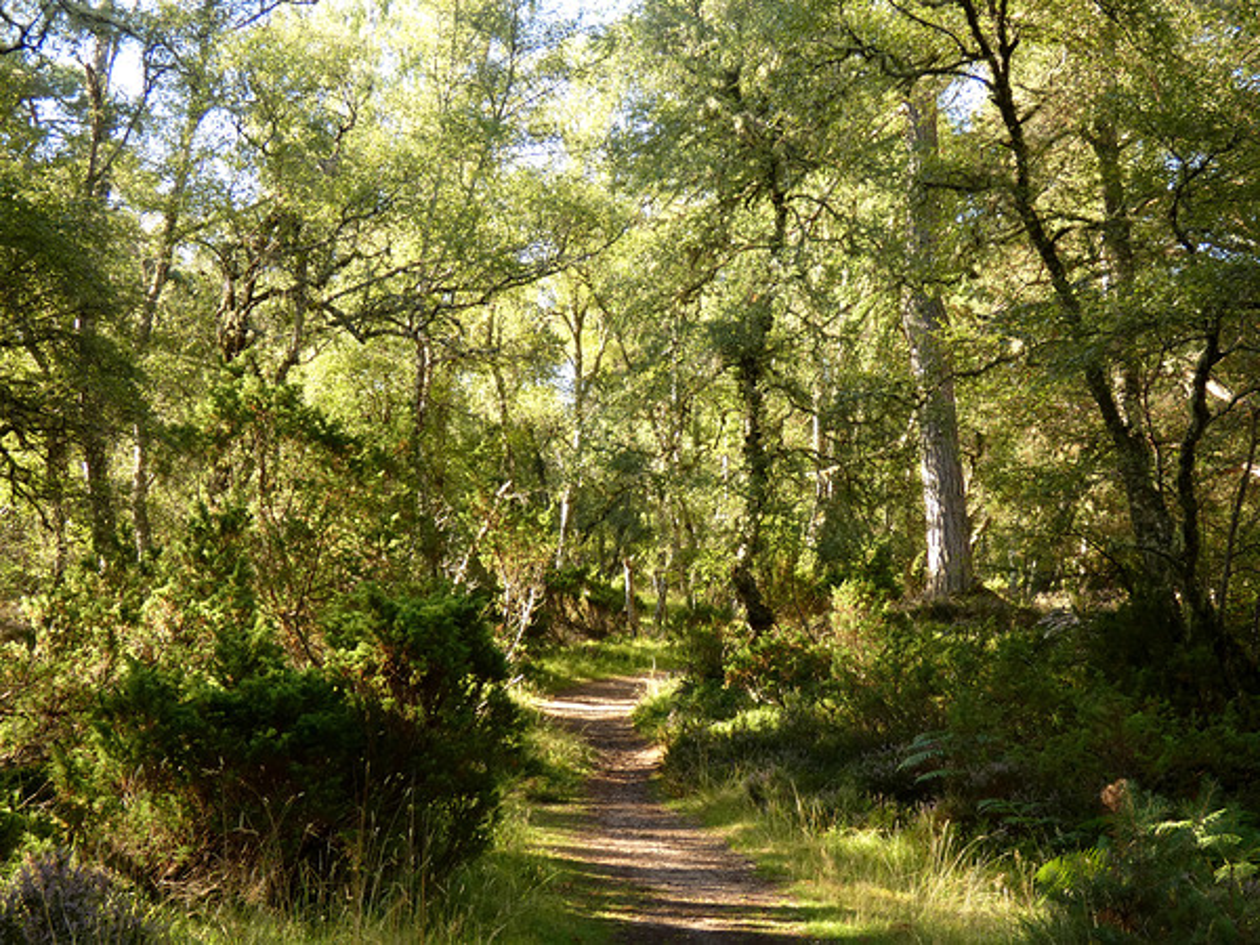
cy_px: 472
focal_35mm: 61
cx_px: 630
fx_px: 2220
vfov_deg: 24.0
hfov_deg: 31.7
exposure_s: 1/80
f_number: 4.1
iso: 160
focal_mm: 10.8
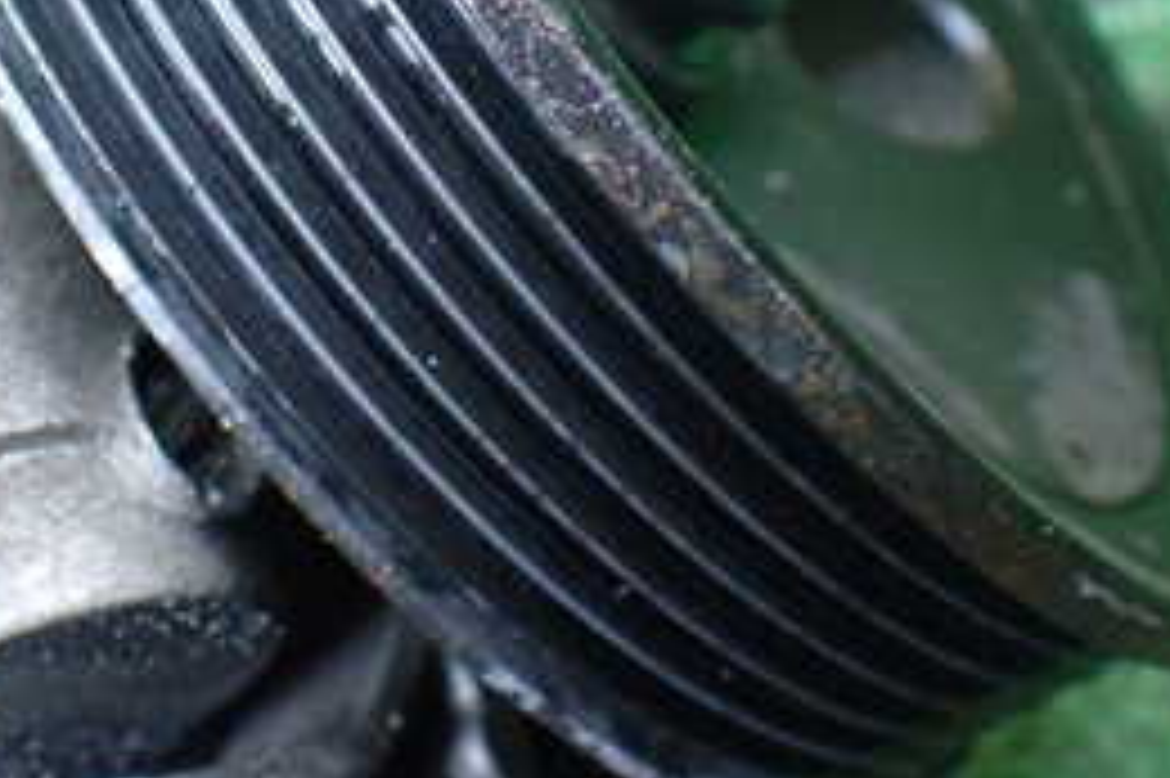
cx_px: 351
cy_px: -40
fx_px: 2338
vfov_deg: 18.3
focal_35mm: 72
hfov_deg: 27.8
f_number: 2.3
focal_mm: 5.4
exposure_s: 1/40
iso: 800
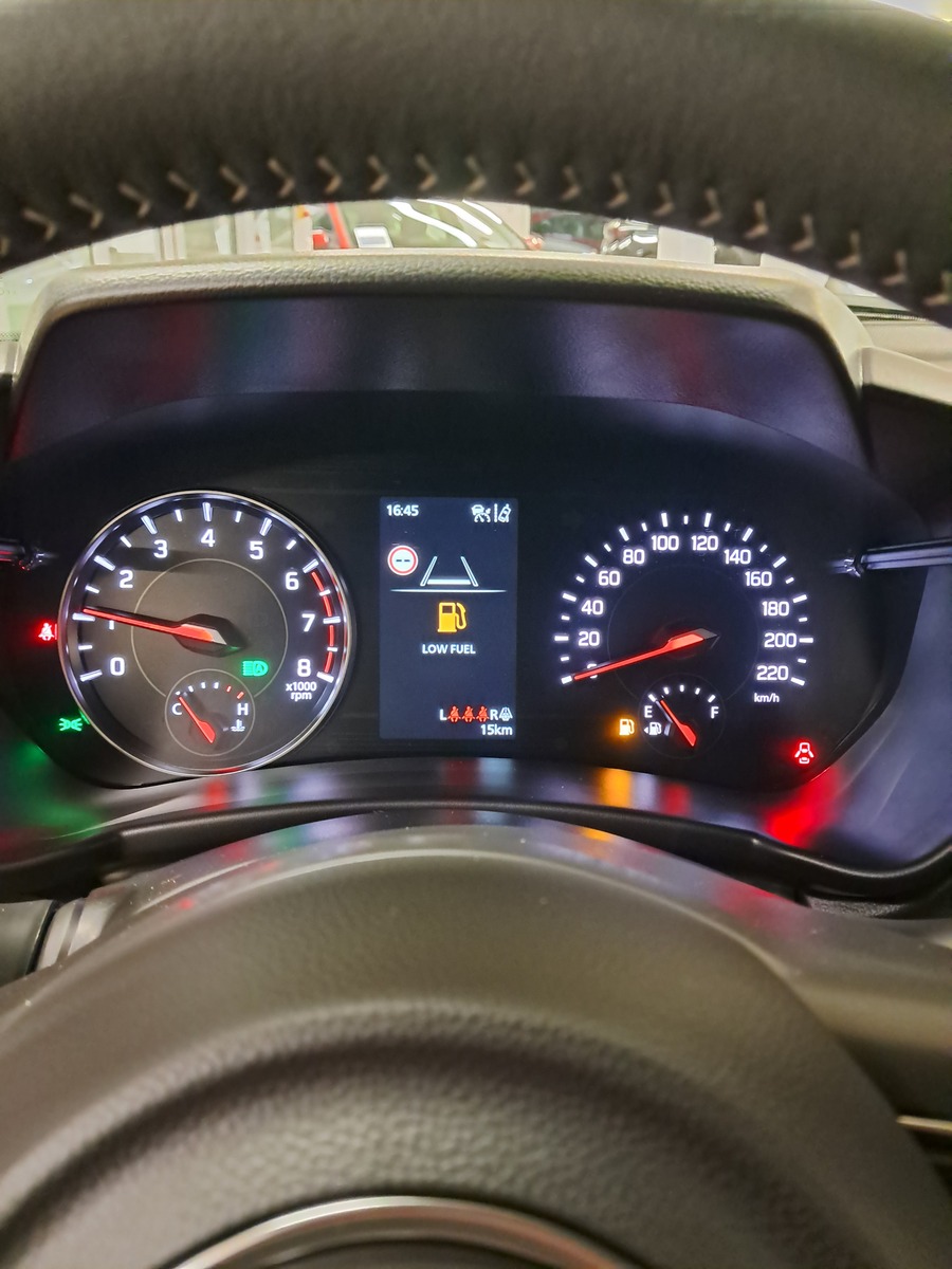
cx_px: 476
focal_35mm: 27
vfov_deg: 65.3
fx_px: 990
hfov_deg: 51.4
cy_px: 634
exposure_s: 1/20
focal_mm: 4
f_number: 1.8
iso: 1600
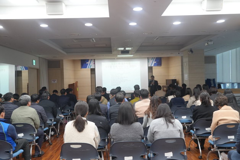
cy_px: 80
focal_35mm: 34
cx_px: 120
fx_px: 230
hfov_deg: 55.1
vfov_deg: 38.4
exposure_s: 1/160
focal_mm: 23
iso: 1000
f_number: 4
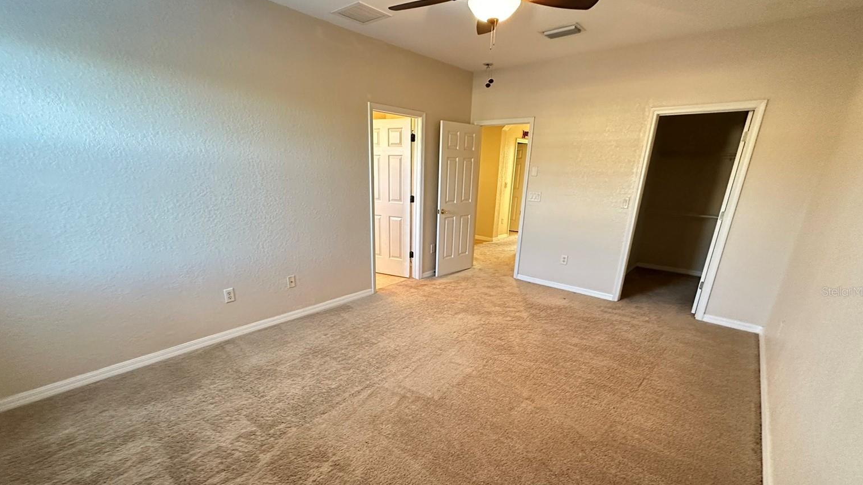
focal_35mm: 16
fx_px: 366
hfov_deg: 99.4
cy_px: 291
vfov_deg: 66.4
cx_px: 423
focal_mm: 2.22
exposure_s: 1/60
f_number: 2.2
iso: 640
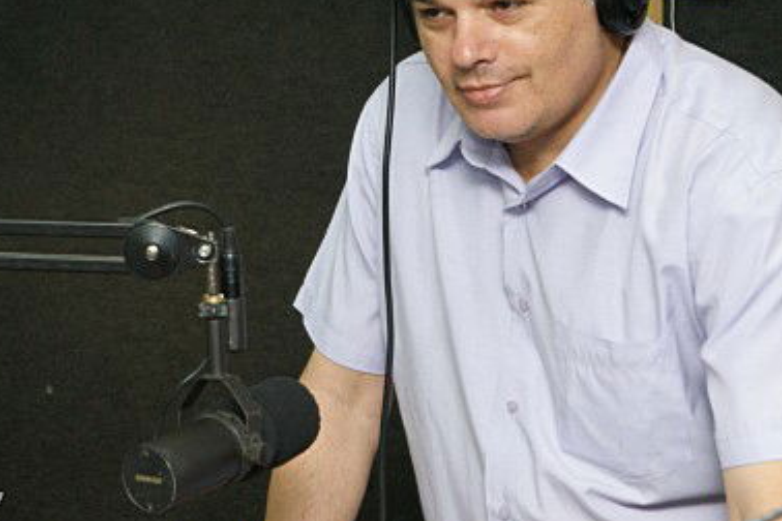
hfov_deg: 21.3
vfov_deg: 14.3
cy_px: 160
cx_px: 391
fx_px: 2079
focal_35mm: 96
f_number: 4.5
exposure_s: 1/60
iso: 400
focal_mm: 45
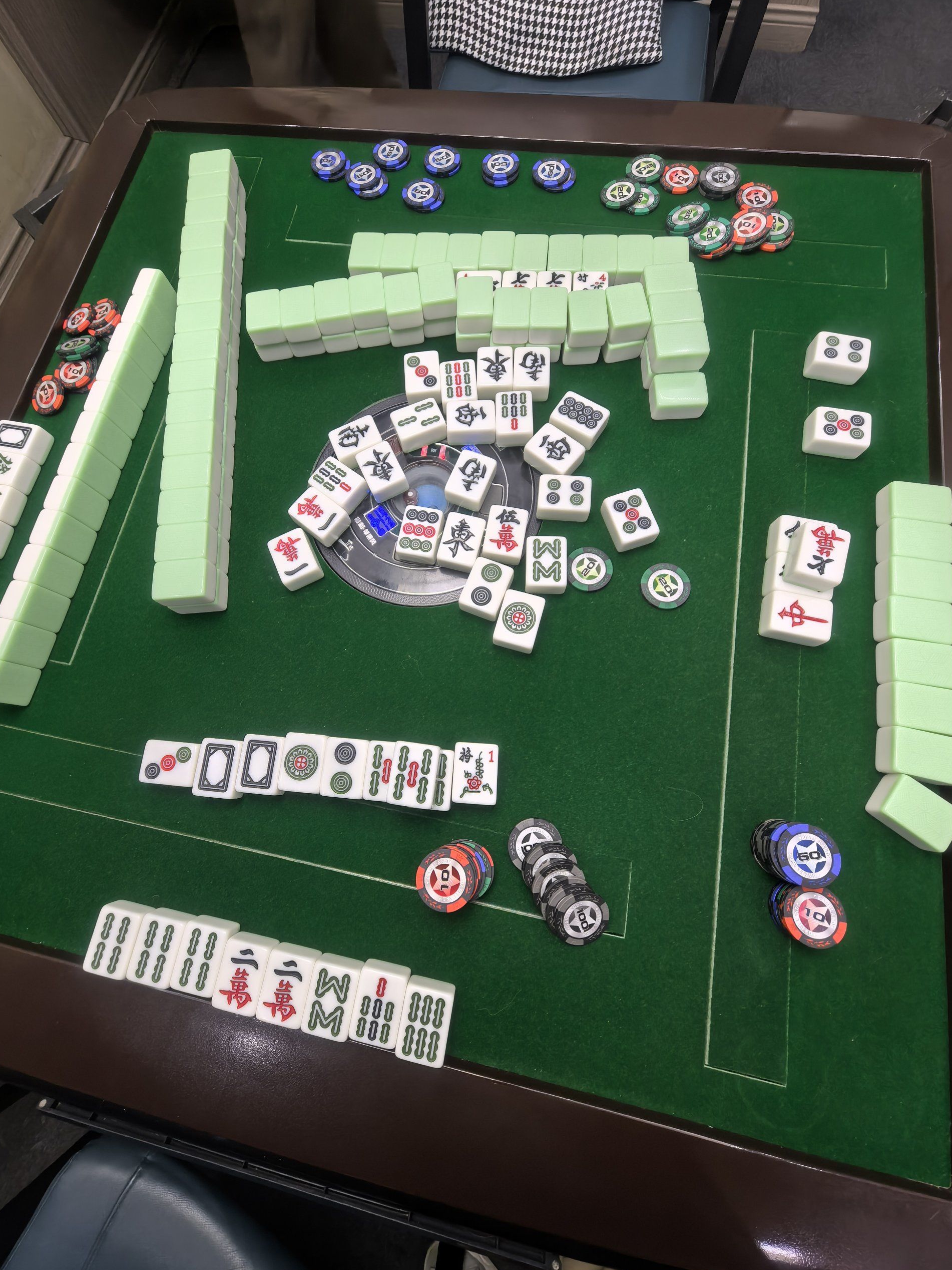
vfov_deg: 102.1
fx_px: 513
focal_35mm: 14
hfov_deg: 85.6
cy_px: 631
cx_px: 452
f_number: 2.2
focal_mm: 1.95
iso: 200
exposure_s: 1/50
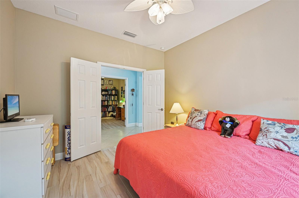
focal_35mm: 14
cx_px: 150
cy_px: 99
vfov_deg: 81.1
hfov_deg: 104.3
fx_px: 116
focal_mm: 14
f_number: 8
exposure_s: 1/13
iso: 400
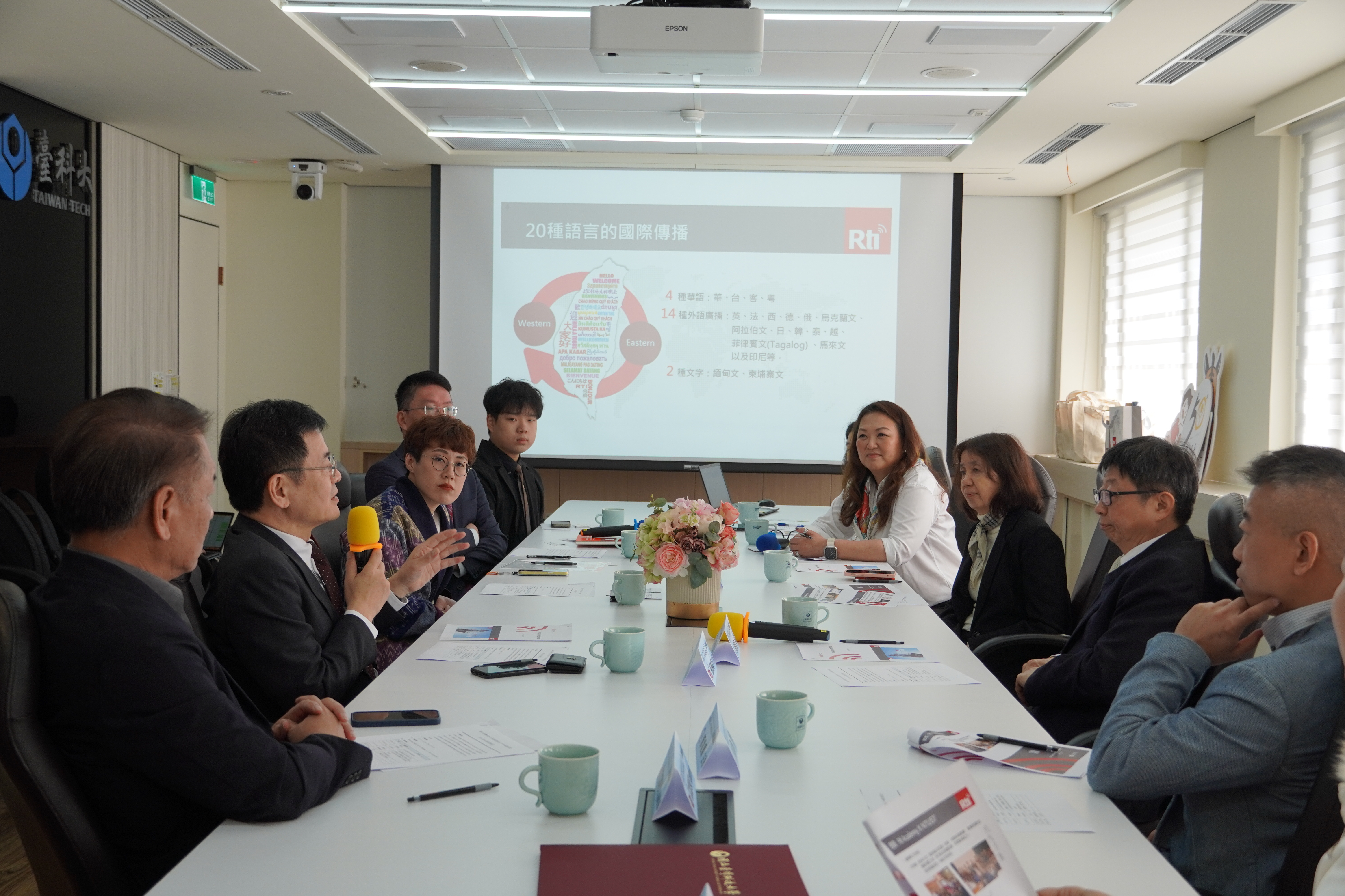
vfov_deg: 30.8
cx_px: 672
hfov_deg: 45.0
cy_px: 448
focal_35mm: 44
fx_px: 1625
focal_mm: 29
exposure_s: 1/160
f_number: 4.5
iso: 320
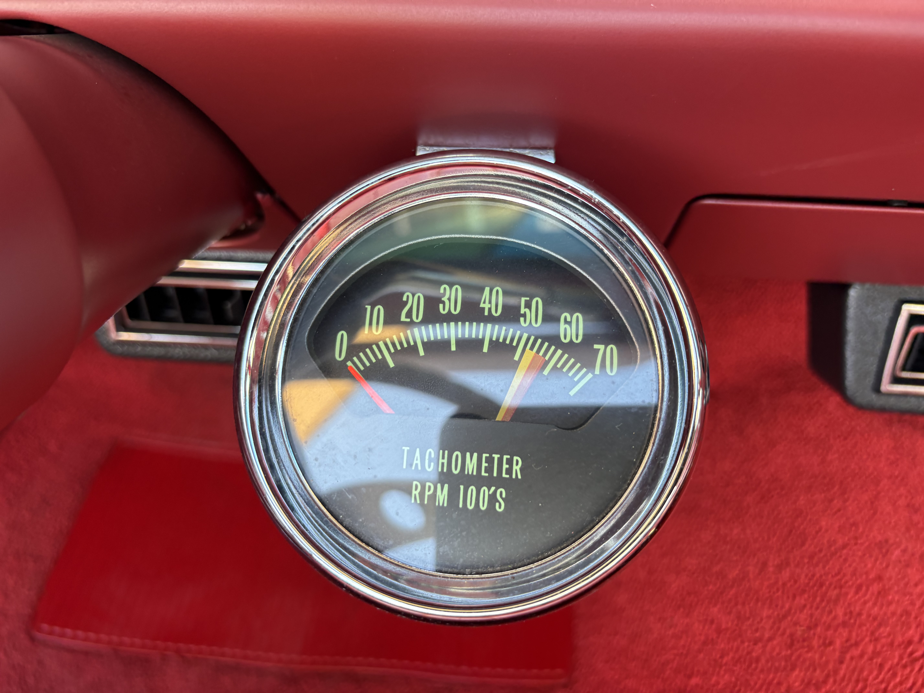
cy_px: 346
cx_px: 462
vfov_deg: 53.1
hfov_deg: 67.3
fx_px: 694
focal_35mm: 26
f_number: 1.6
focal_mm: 5.96
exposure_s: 1/117
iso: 125
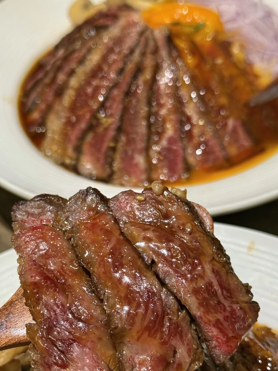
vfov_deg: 27.9
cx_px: 119
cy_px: 260
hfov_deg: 21.3
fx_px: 739
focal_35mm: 69
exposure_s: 1/50
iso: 100
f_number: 1.78
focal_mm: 6.76
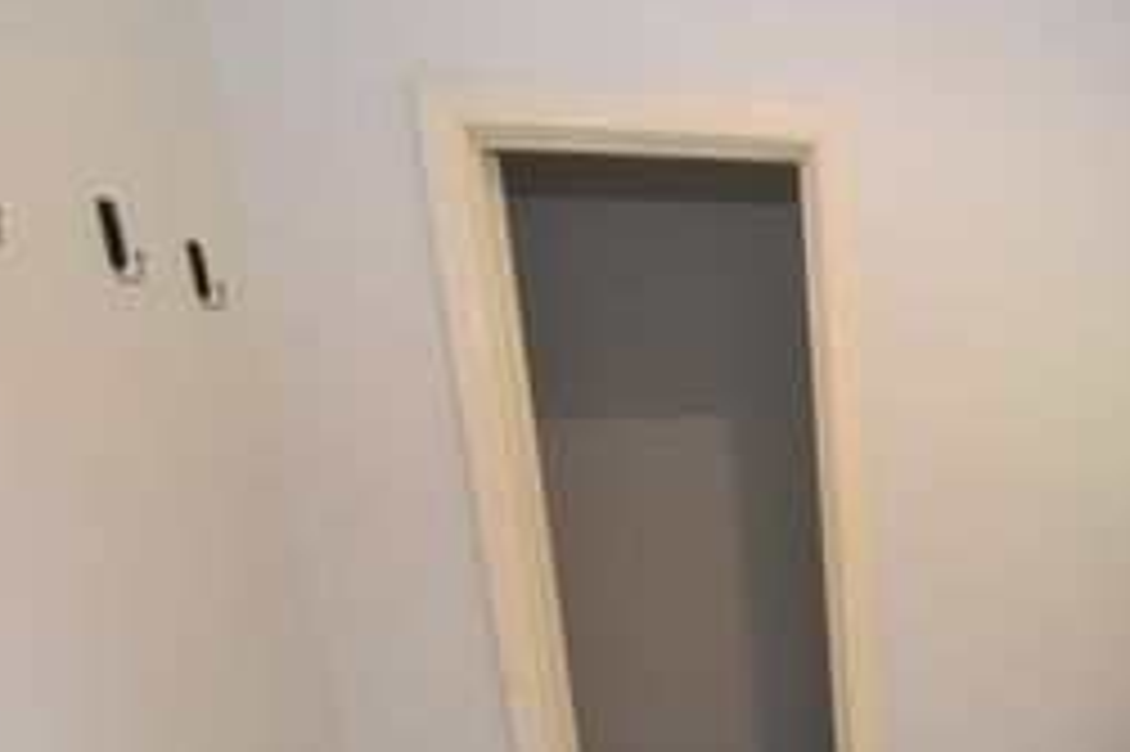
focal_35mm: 31
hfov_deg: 54.0
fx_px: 970
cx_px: 981
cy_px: 691
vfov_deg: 39.0
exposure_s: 1/80
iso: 800
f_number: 4.5
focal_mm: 11
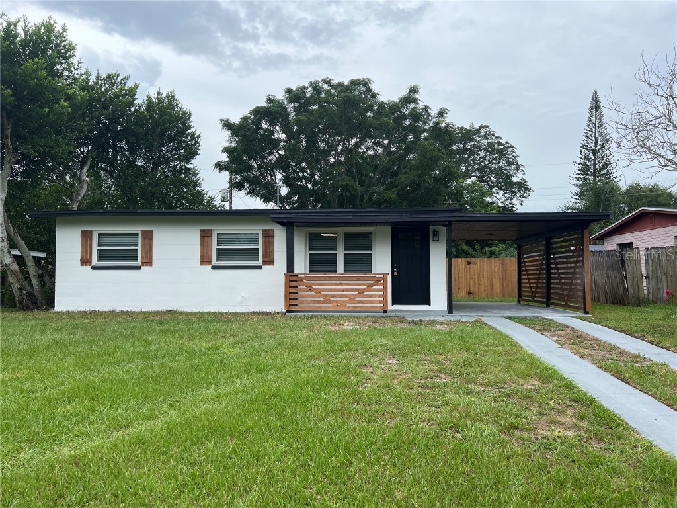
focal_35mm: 26
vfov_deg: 53.1
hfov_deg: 67.3
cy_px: 254
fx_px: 508
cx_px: 338
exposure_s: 1/3460
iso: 50
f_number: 1.5
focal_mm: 5.7
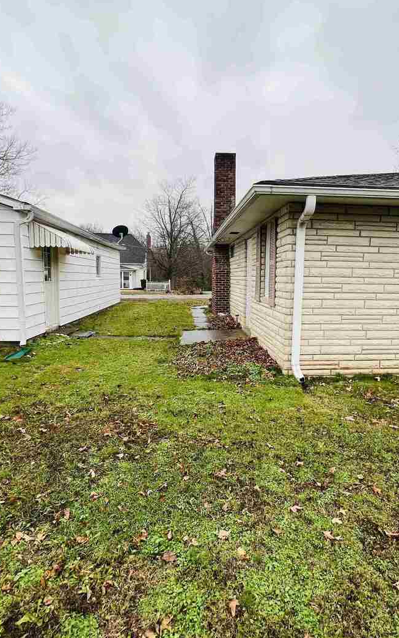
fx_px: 330
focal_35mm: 19
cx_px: 226
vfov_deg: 88.0
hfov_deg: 62.0
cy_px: 314
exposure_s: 1/99
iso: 50
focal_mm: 1.57
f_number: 1.8
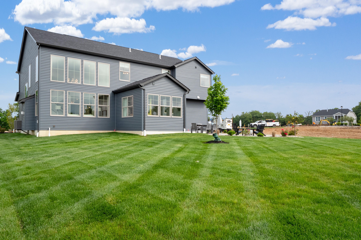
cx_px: 180
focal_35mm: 26
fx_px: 261
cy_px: 120
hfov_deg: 69.4
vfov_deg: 49.6
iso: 400
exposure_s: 1/160
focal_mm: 13
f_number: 10
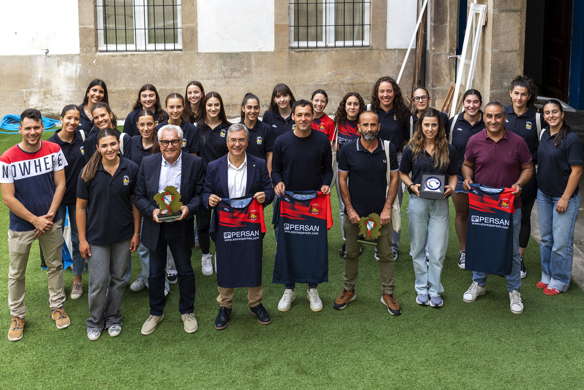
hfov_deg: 54.4
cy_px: 195
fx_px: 568
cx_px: 292
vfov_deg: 37.9
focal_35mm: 35
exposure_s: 1/160
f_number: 4
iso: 100
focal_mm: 35
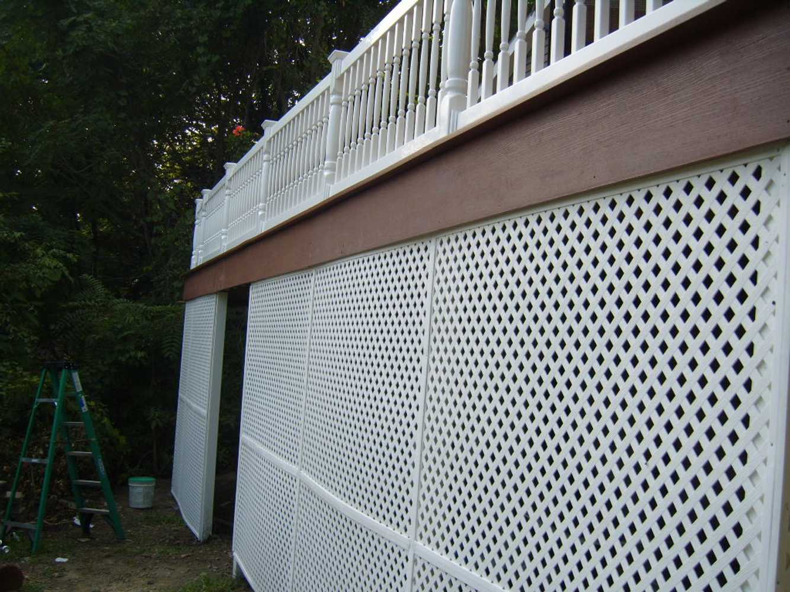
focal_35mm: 35
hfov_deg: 52.6
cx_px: 395
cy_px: 296
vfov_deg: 40.7
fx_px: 799
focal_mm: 7.4
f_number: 7.1
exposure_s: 1/90
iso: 80
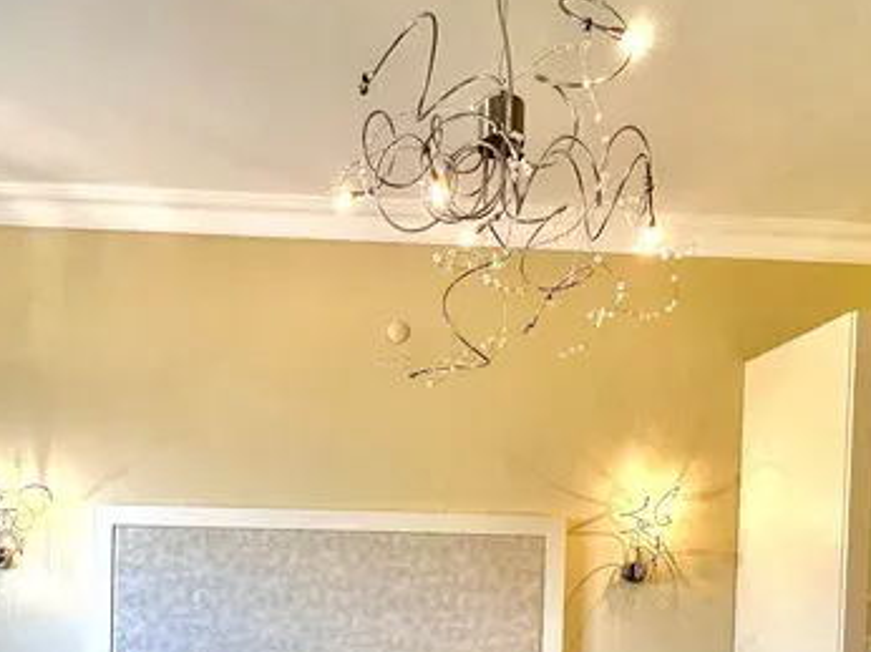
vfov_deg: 46.8
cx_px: 344
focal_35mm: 27
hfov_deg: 64.7
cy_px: 574
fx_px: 679
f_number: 2.2
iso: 160
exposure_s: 1/100
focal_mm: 2.22
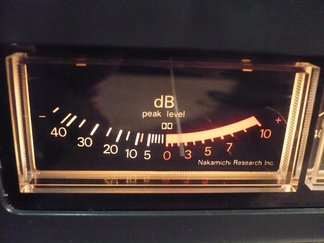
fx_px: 328
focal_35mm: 35
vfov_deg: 40.7
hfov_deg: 52.6
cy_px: 122
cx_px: 162
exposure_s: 1/30
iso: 1250
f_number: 2.8
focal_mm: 5.8
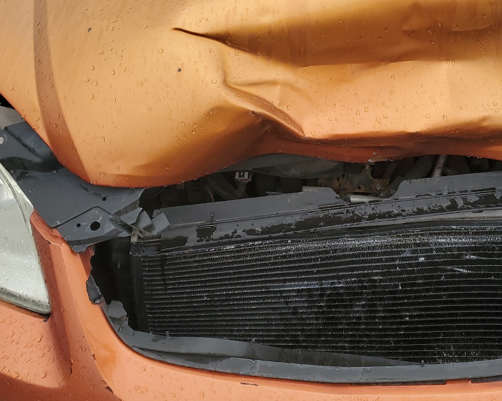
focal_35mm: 46
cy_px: 99
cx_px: 384
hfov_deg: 39.1
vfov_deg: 32.1
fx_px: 683
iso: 50
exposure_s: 1/1429
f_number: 1.5
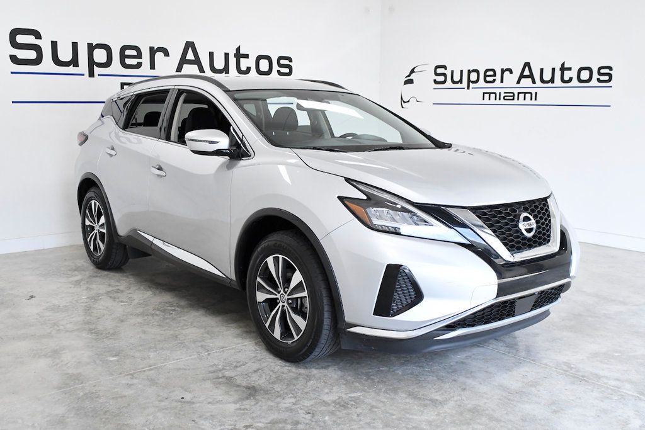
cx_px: 322
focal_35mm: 36
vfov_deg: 36.9
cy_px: 215
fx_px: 645
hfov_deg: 53.1
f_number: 3.5
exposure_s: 1/2500
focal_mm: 24
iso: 2500
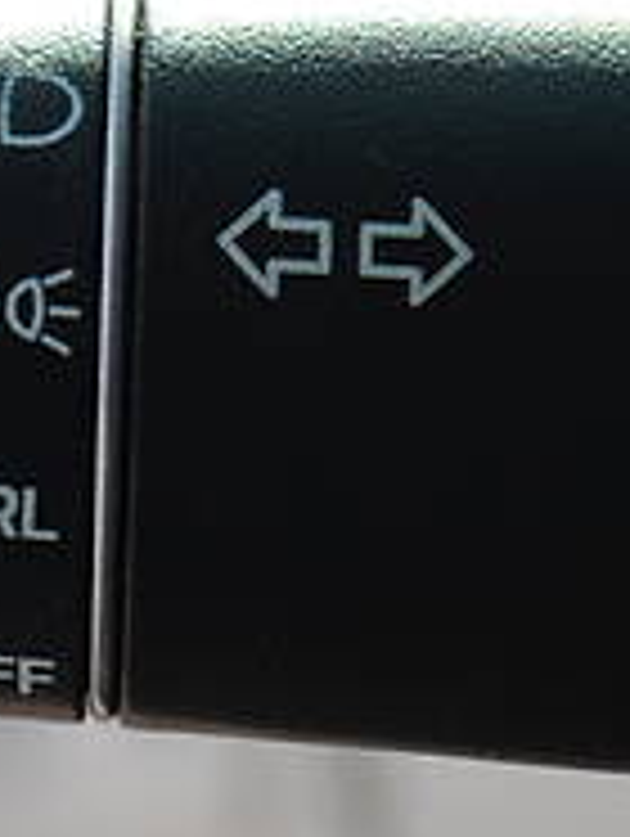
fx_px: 12009
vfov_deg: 4.0
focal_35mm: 496
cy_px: 358
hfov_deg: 3.0
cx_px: 504
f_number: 5.6
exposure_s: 1/160
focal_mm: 80
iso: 200
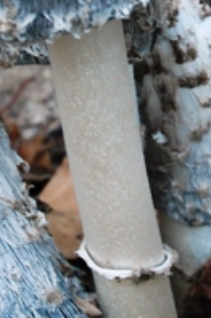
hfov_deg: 4.1
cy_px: -16
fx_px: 2952
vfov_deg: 6.2
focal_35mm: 334
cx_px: 122
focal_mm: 55
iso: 720
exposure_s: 1/60
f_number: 5.6
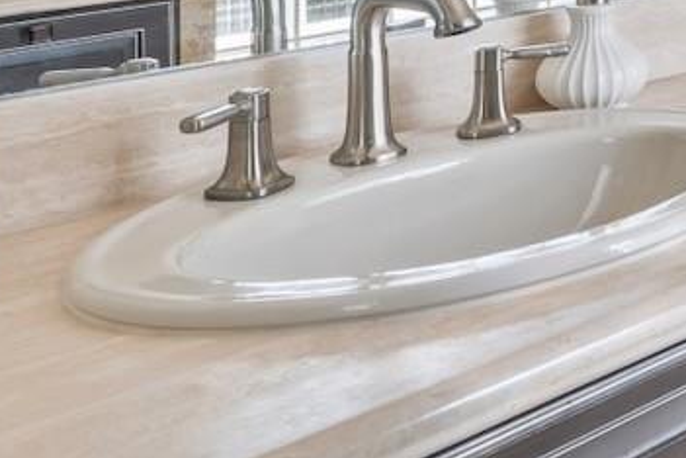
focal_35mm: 62
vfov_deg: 19.4
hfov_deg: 23.0
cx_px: 1139
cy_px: -206
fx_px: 1181
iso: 400
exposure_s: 1/50
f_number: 8
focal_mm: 17
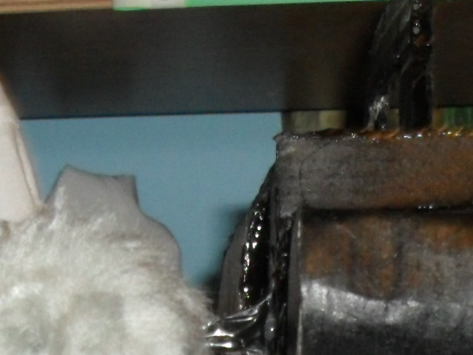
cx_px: 439
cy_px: 709
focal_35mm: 165
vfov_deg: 8.5
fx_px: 2254
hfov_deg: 11.9
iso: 200
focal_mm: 6.3
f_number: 3.2
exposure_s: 1/45
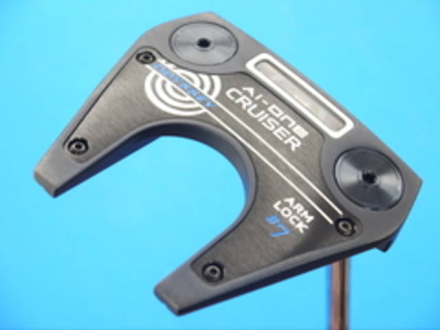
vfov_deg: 17.6
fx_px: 1068
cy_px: 165
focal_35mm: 84
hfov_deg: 23.3
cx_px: 220
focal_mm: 42
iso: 800
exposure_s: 1/60
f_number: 5.6
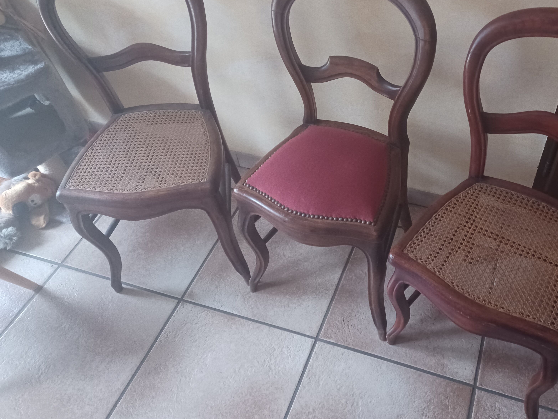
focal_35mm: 32
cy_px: 180
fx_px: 516
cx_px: 357
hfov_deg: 56.0
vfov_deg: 44.1
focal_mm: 4.6
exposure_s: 1/16.7
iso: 1600
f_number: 1.8
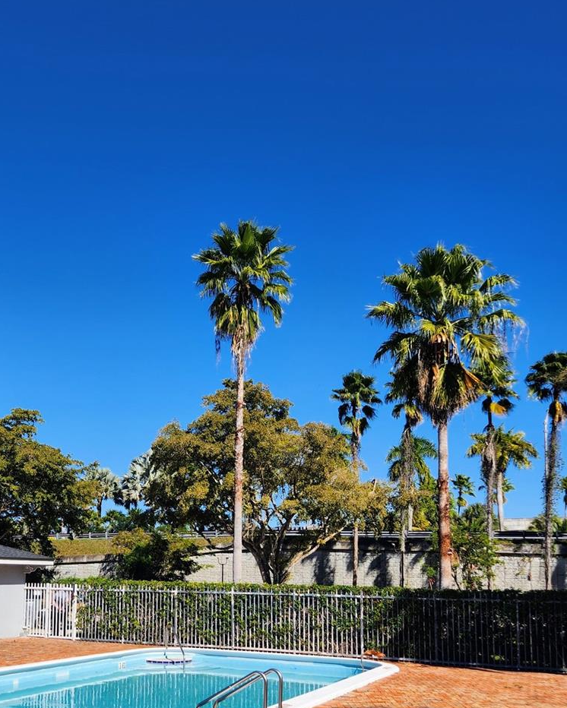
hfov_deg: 39.4
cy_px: 506
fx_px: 776
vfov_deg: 47.7
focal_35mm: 37
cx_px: 167
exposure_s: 1/2094
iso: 20
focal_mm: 5.4
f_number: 1.8
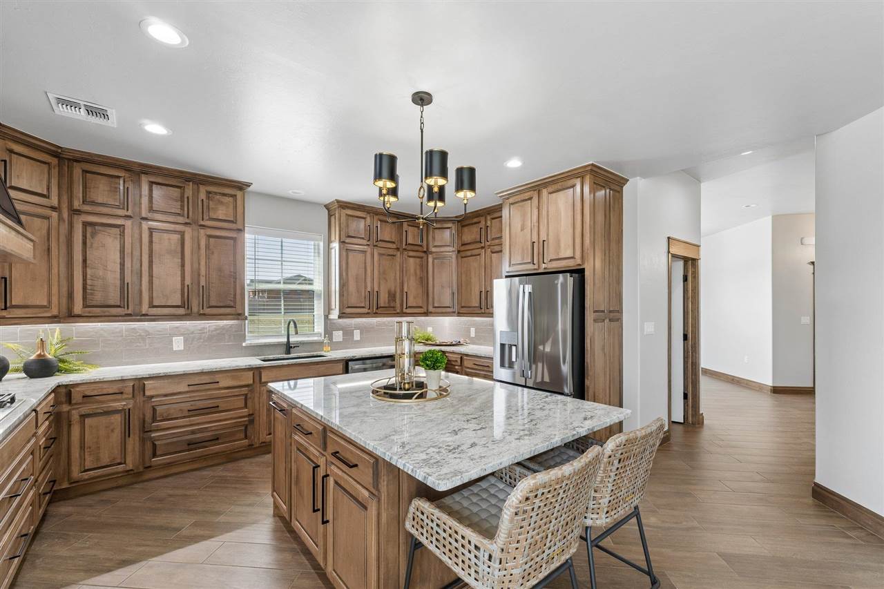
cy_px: 294
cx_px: 442
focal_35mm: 15
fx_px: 368
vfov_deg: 77.3
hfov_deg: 100.4
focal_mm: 10
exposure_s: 1/50
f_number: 7.1
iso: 200
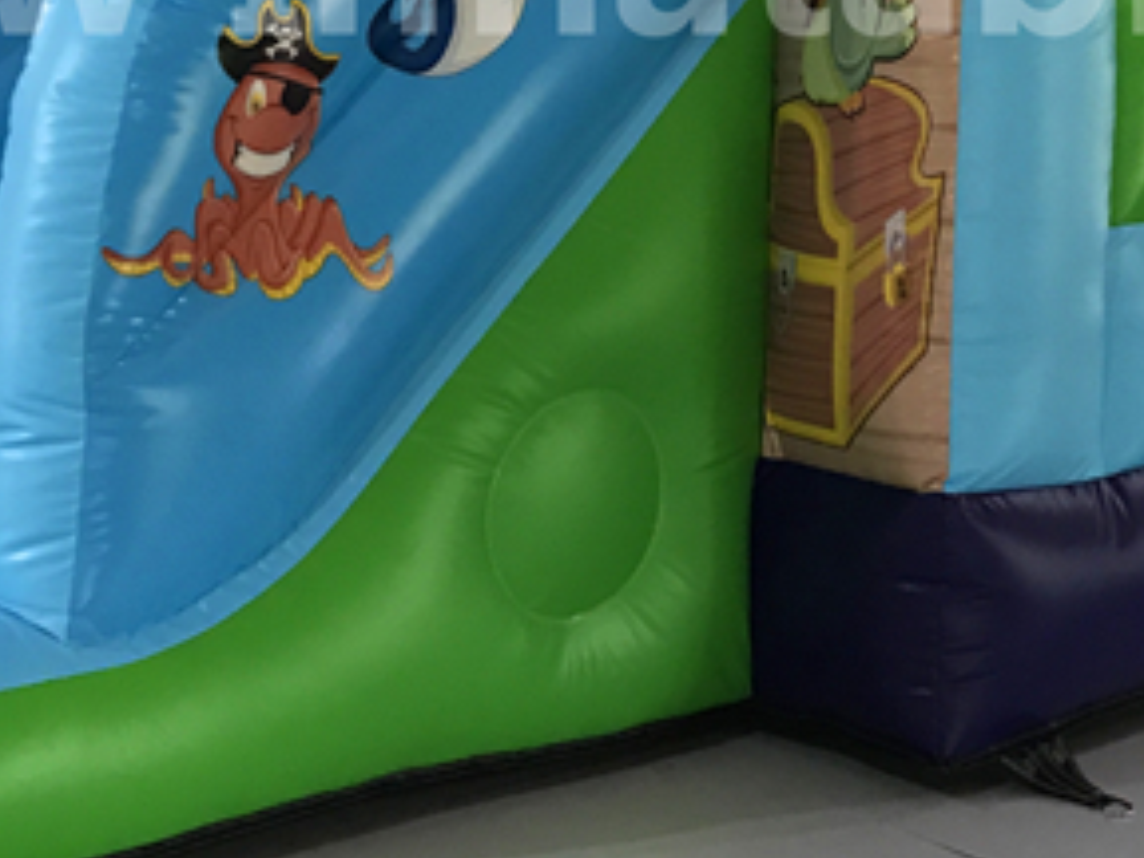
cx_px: 512
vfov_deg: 19.5
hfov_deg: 26.7
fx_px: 2413
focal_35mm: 73
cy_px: -42
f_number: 1.8
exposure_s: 1/17
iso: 80
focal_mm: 3.99
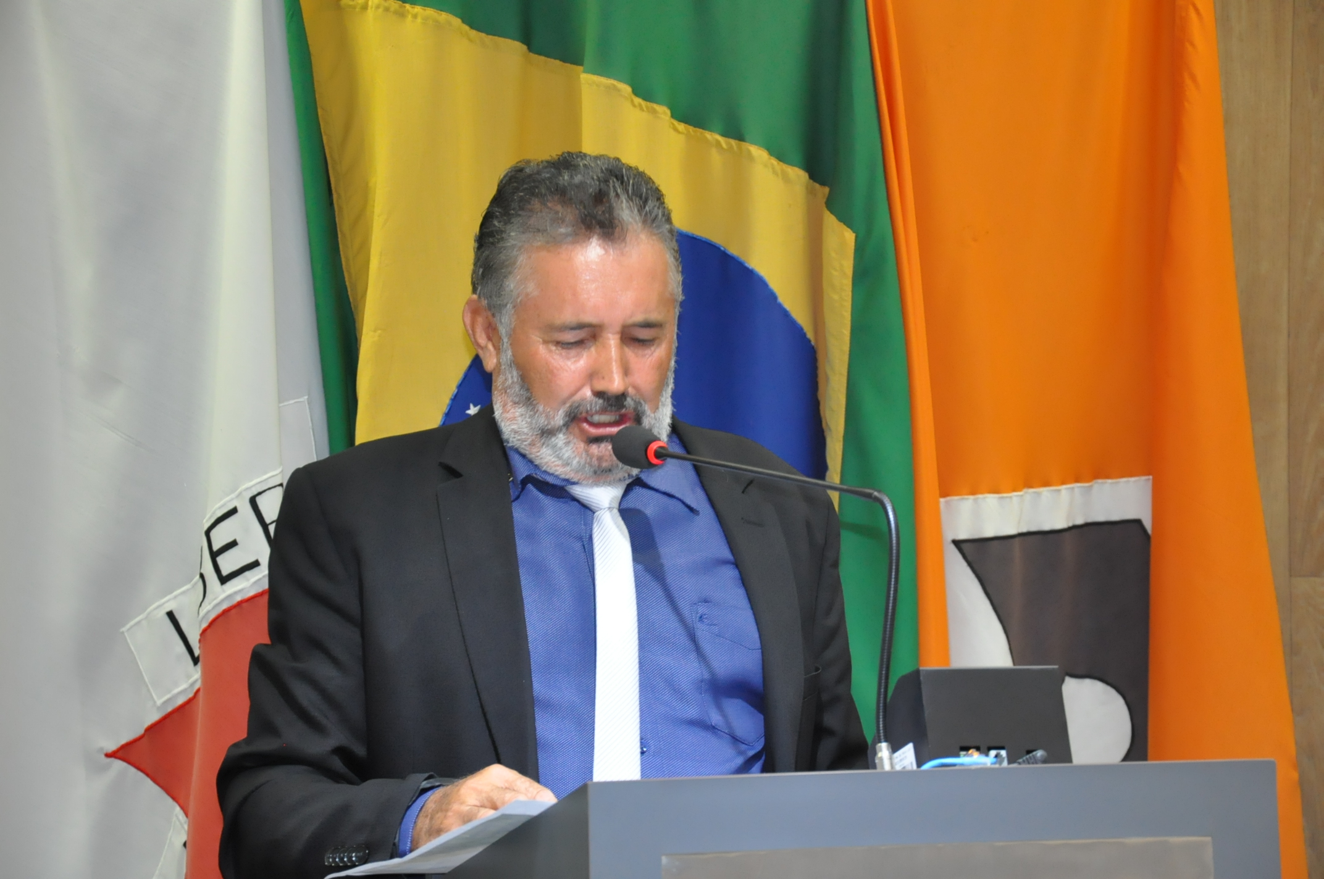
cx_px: 662
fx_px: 3637
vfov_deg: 13.8
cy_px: 440
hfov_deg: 20.6
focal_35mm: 99
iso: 2000
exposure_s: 1/60
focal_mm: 66
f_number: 5.3
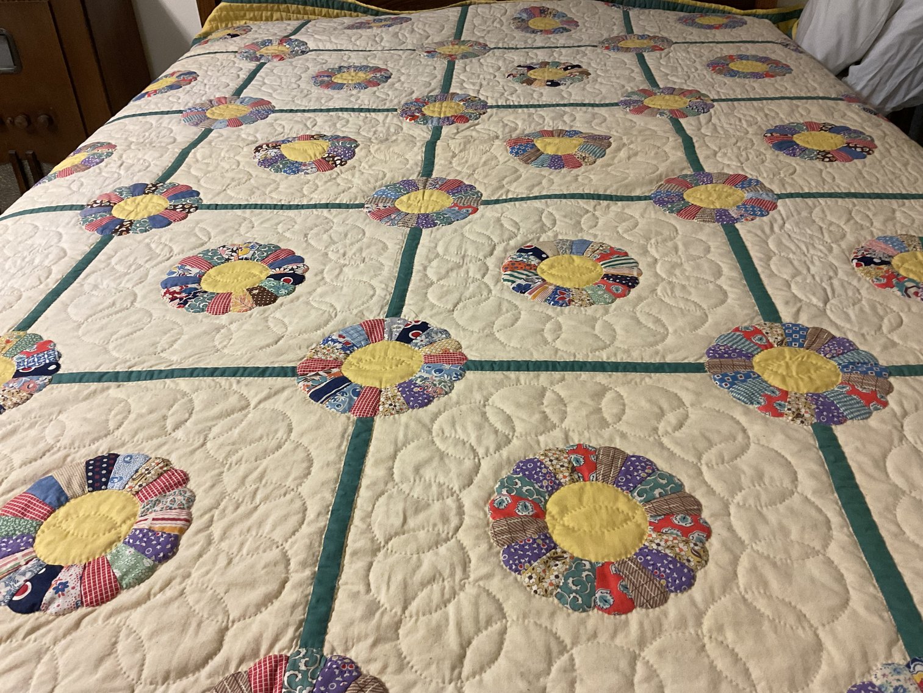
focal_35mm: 29
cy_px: 346
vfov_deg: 48.2
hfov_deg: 61.7
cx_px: 462
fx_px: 773
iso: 125
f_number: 1.8
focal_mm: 3
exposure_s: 1/60
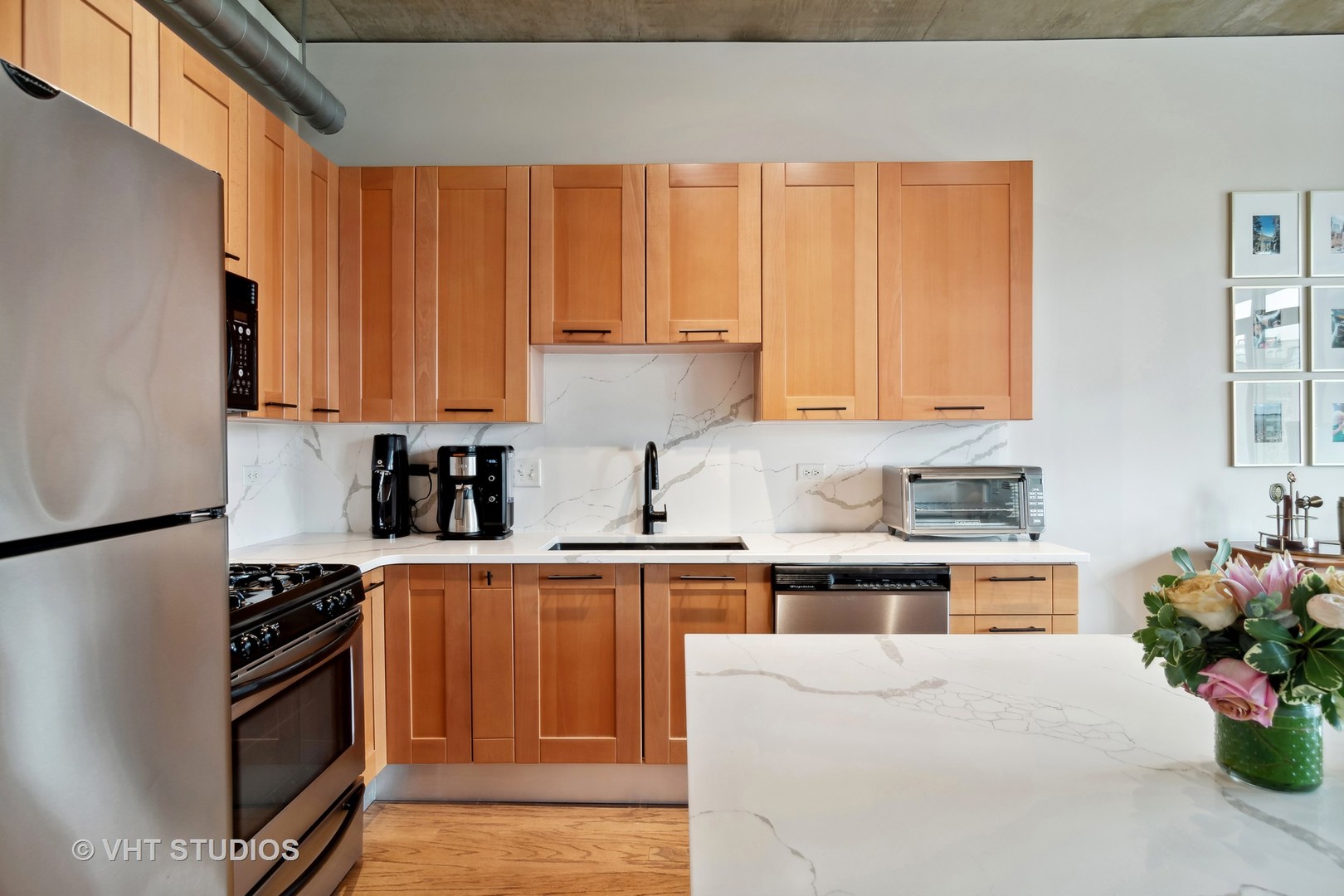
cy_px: 448
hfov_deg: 90.0
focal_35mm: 18
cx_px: 672
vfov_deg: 67.4
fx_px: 672
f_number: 8
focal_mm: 12
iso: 200
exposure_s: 1/5
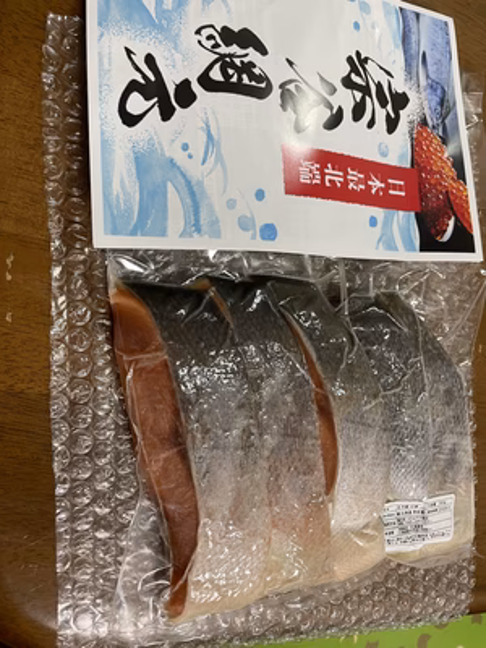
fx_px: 487
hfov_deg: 53.1
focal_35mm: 26
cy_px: 324
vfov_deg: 67.3
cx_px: 243
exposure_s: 1/52
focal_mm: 4.2
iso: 80
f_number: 1.6
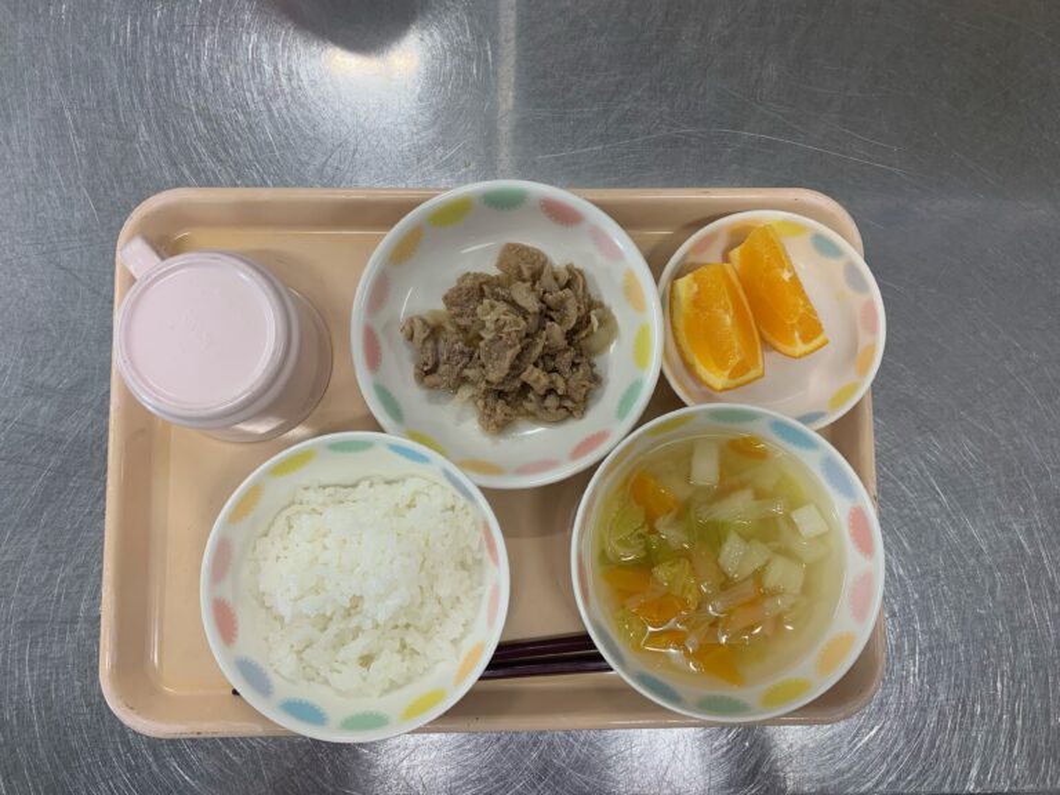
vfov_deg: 53.1
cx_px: 530
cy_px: 398
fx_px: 796
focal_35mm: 26
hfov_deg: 67.3
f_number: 1.8
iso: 50
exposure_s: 1/60
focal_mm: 4.25
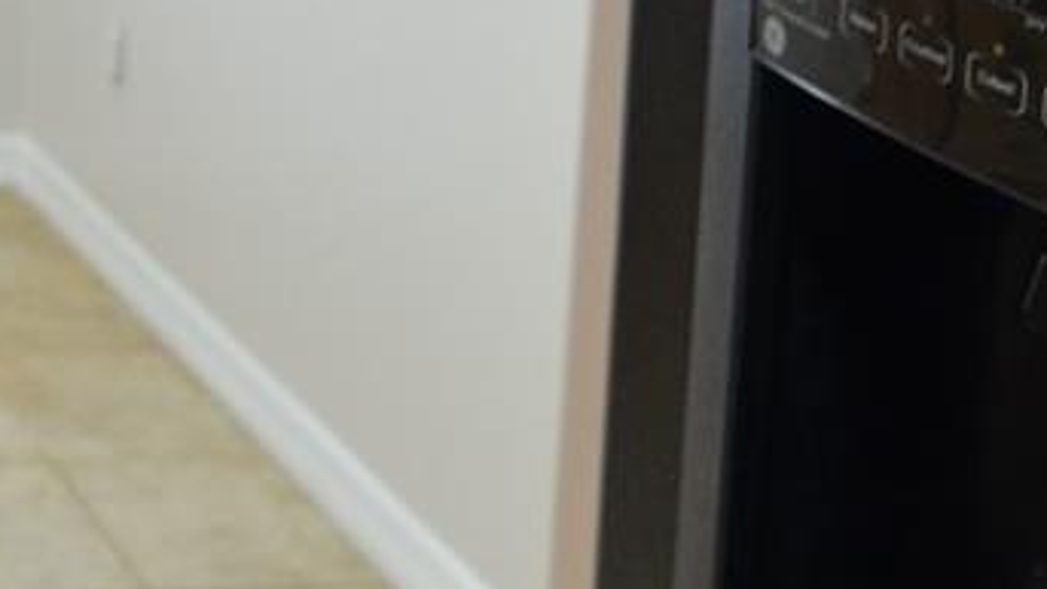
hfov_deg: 20.9
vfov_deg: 13.7
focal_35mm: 80
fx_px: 2233
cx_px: -668
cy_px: -420
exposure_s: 1/60
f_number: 4
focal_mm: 11
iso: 720
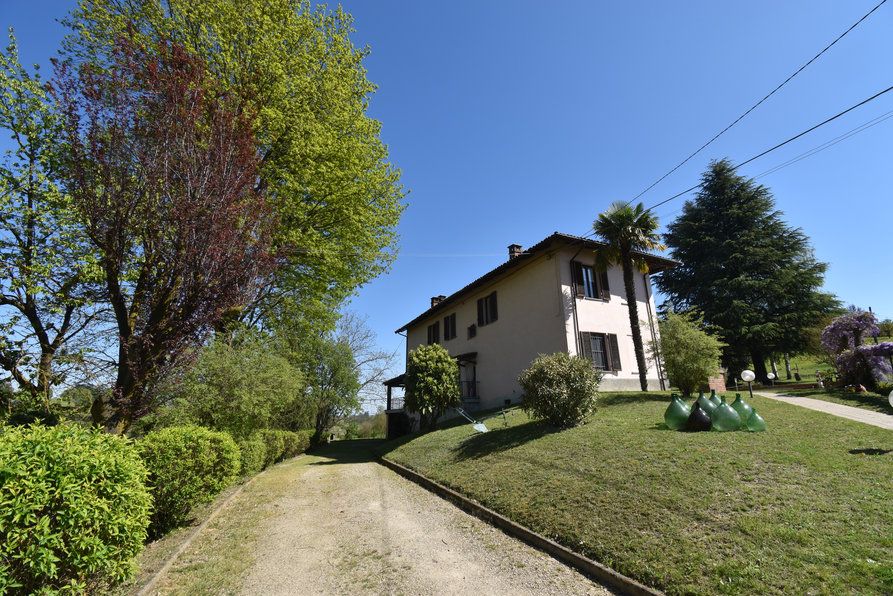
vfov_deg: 77.3
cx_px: 446
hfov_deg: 100.4
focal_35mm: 15
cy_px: 298
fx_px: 372
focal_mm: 10
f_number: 9
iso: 200
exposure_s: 1/320
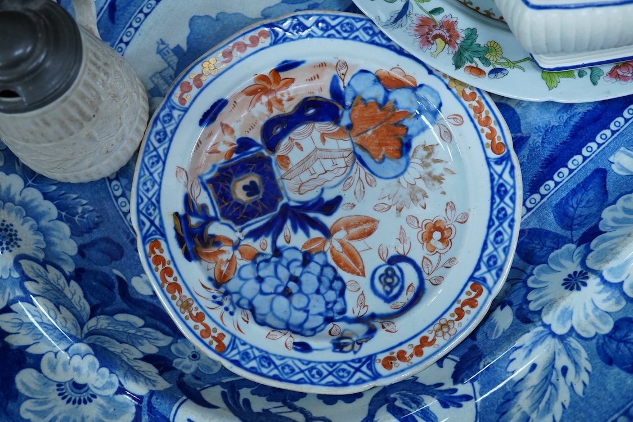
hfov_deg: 43.6
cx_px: 316
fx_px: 791
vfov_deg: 29.9
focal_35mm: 45
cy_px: 211
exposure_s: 1/200
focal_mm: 30
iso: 2500
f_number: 8
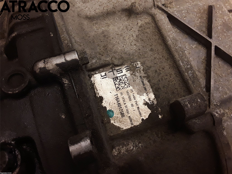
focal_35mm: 28
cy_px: 87
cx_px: 116
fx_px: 188
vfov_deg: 49.7
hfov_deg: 63.4
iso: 80
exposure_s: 1/50
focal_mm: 2.91
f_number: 1.9
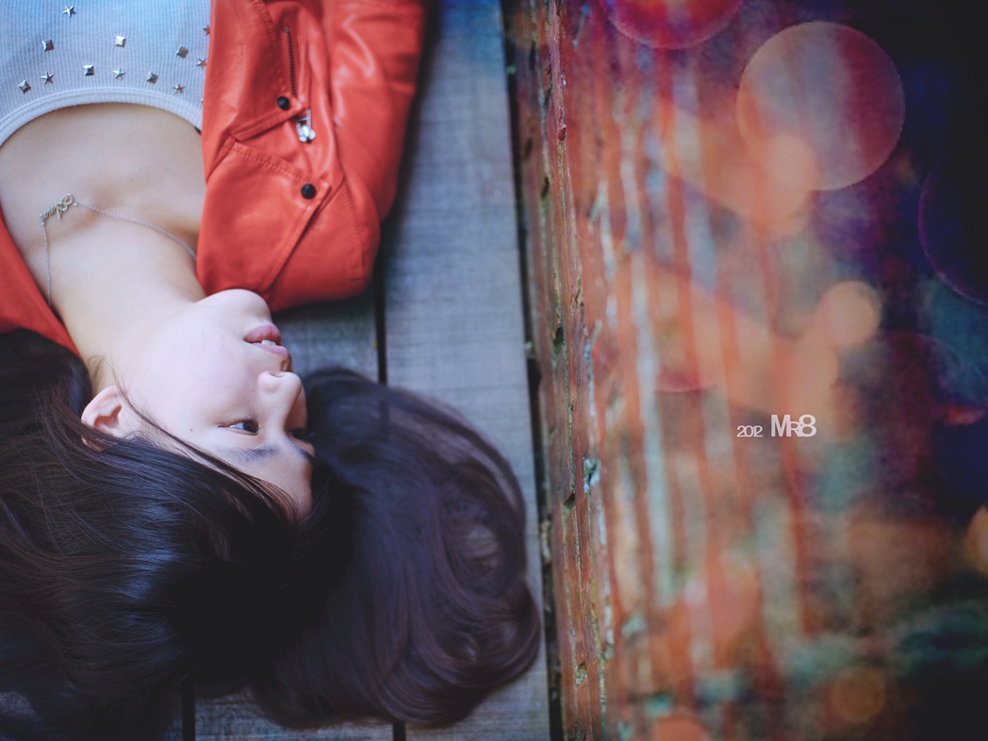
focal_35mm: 55
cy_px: 374
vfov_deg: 26.6
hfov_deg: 34.9
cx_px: 465
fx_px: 1570
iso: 200
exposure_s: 1/1000
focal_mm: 50
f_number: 1.8
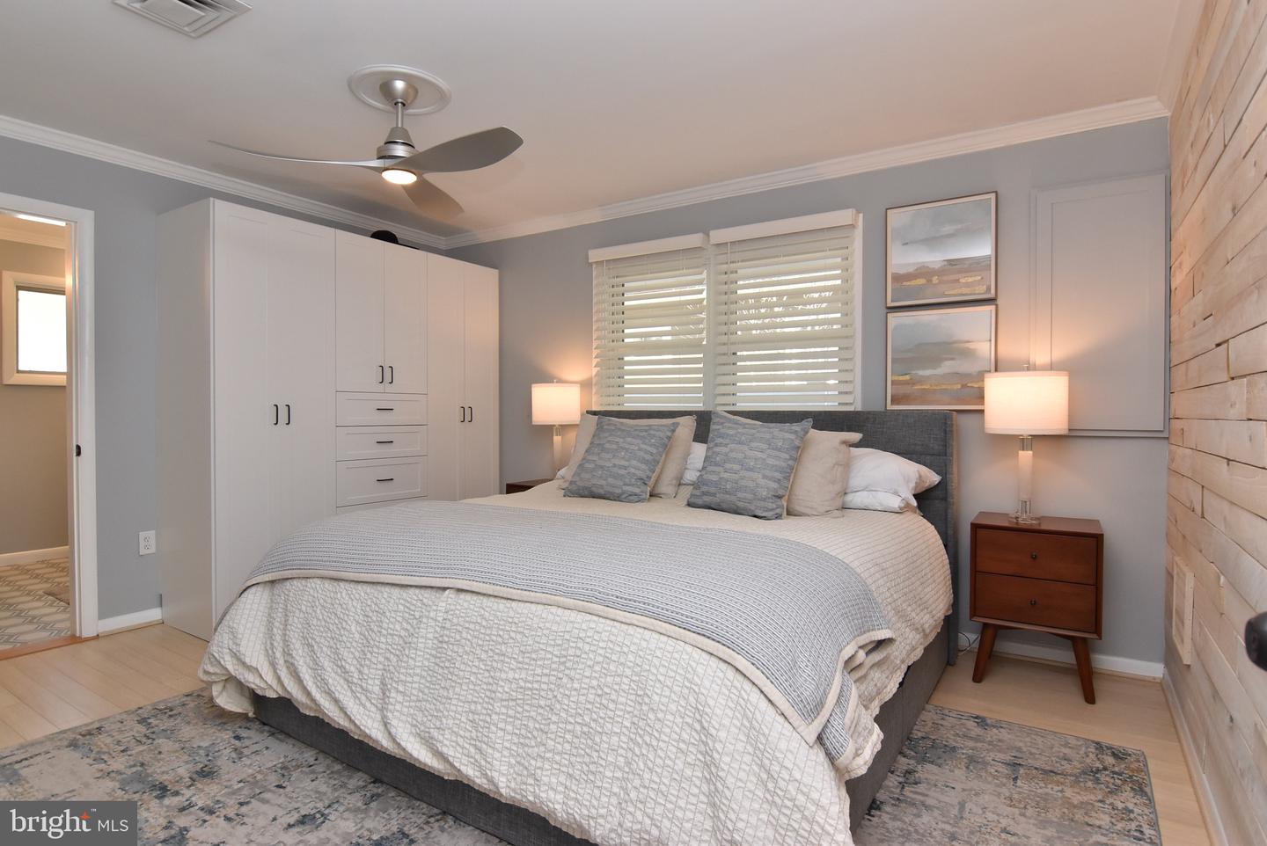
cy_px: 423
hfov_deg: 90.0
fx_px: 634
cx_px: 634
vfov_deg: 67.5
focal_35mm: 18
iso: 800
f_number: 8
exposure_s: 1/60
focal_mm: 12
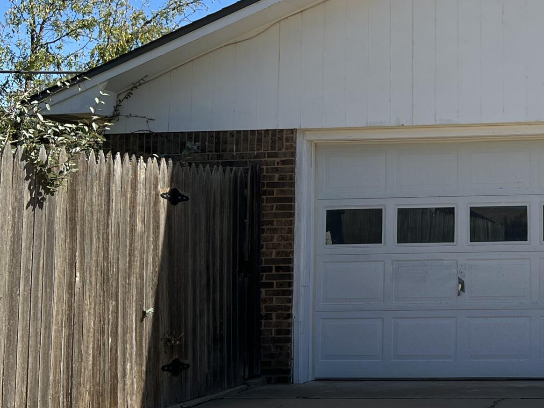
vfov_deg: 21.8
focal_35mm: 67
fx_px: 1053
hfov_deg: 27.0
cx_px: 574
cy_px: 118
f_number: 1.5
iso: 50
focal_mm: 5.7
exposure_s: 1/3571
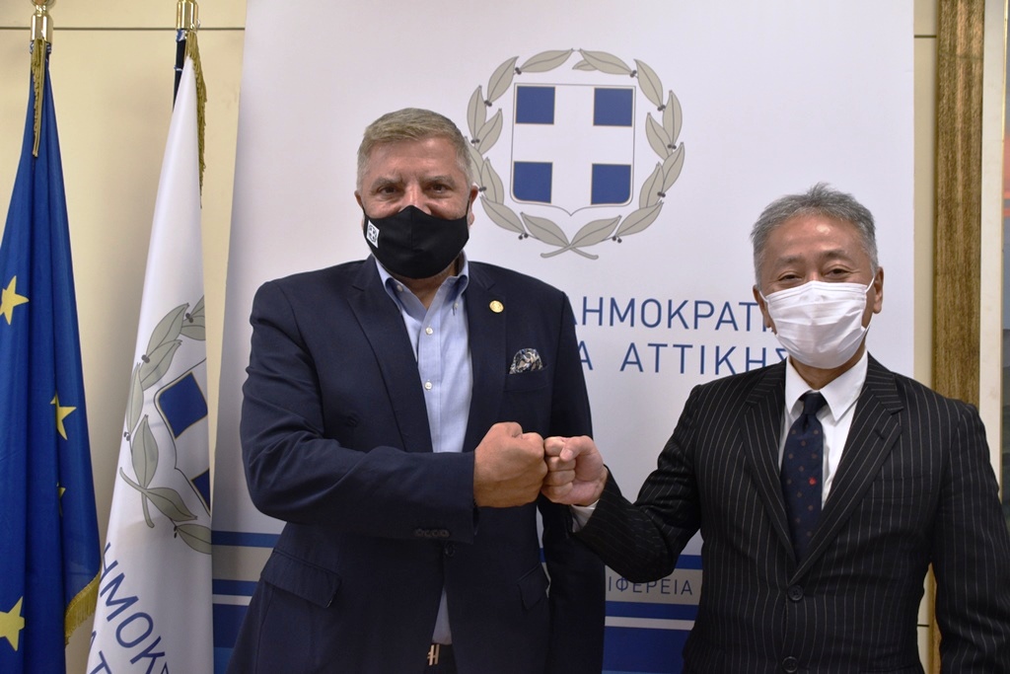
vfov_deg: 36.9
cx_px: 505
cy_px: 337
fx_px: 1010
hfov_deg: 53.1
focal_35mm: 36
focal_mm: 24
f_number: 4
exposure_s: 1/125
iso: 1000
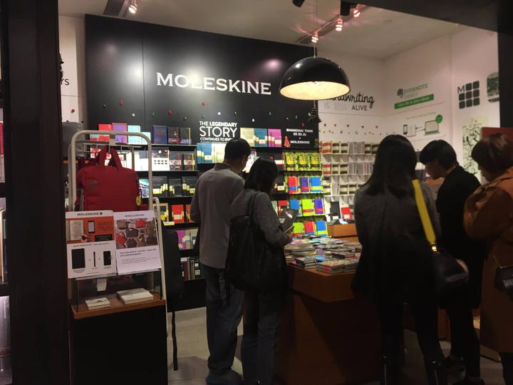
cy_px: 192
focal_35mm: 29
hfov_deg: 61.7
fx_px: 430
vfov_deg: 48.2
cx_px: 256
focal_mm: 4.15
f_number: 2.2
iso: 64
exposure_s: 1/33
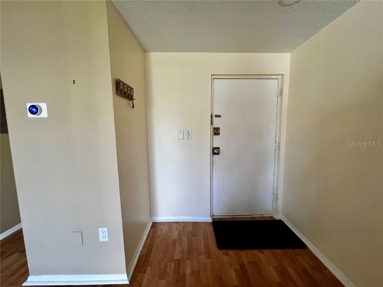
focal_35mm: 13
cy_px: 144
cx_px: 192
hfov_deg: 106.2
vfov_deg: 89.9
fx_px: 144
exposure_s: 1/120
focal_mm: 1.57
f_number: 1.8
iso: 200
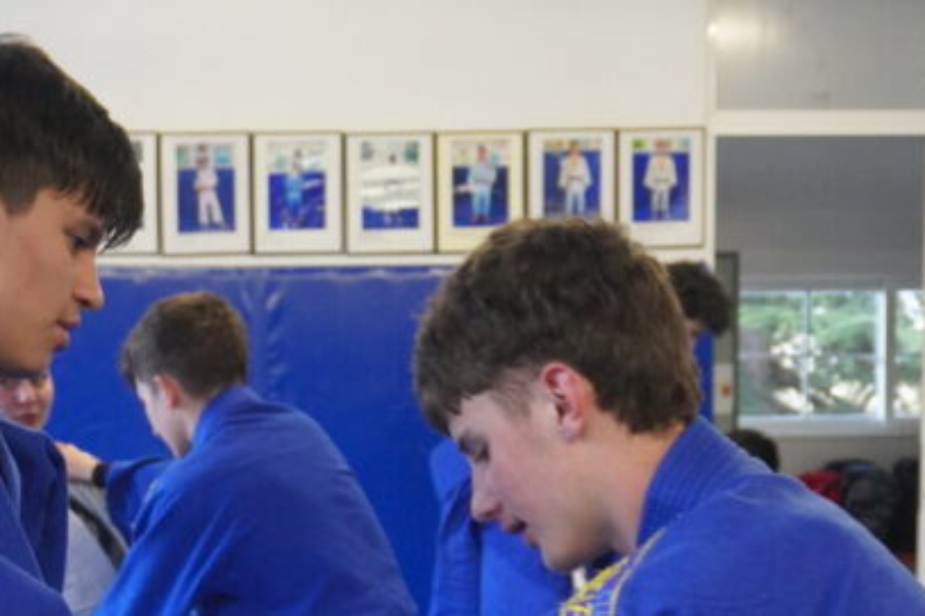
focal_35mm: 102
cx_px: 257
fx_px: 2620
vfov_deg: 13.3
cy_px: 564
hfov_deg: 19.9
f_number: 5.6
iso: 5000
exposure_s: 1/160
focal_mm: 36
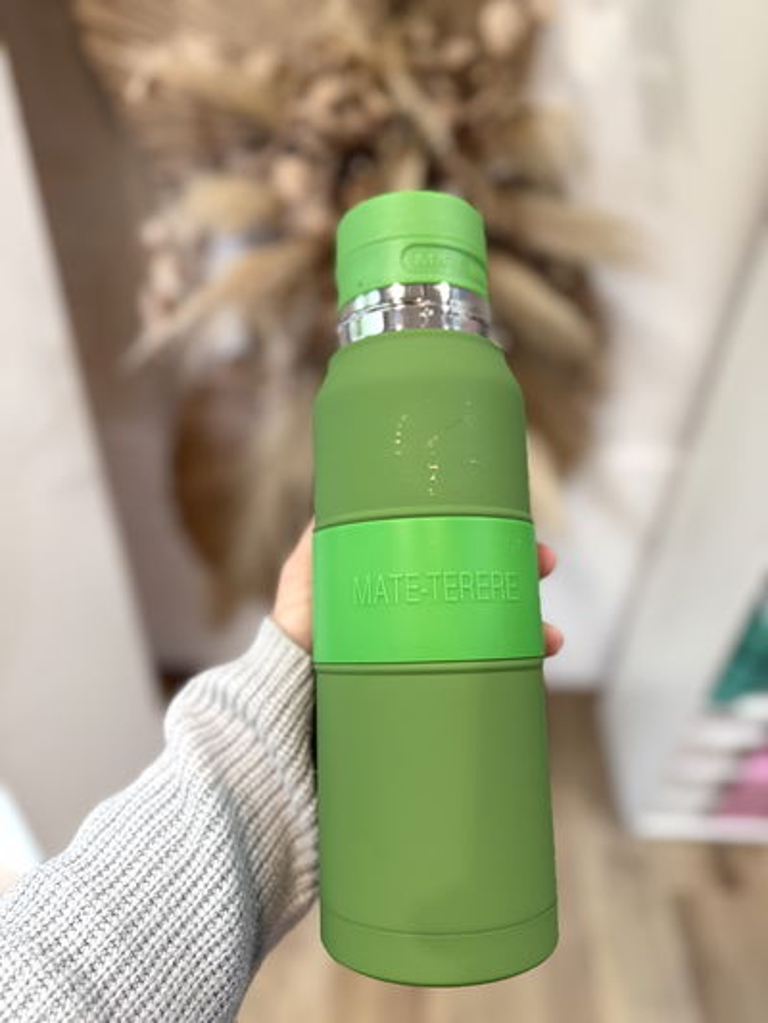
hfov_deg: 56.8
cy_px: 512
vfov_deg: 71.6
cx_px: 384
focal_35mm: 24
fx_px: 710
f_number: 1.78
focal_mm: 6.76
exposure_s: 1/90
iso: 200
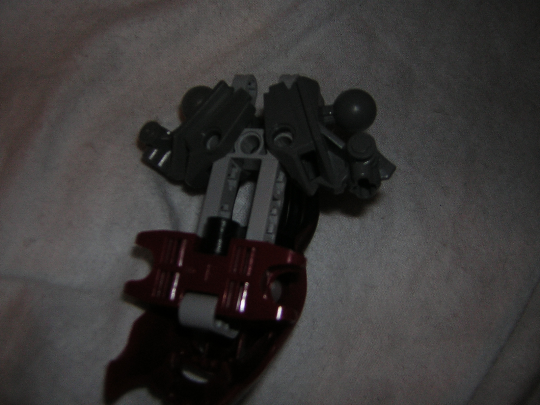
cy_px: 202
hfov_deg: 51.4
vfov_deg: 39.7
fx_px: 562
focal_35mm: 36
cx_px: 270
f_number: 2.6
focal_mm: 4.7
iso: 50
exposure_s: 1/60.1
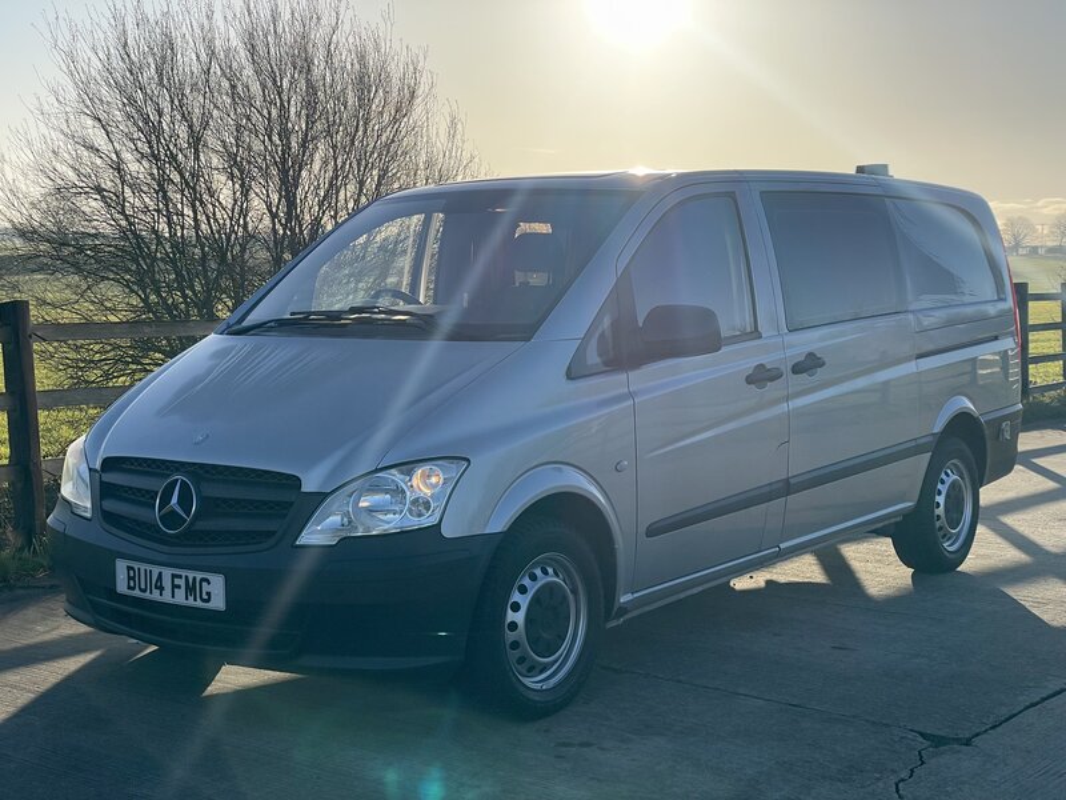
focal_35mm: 52
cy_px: 400
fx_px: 1601
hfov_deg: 36.8
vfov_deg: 28.0
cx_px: 533
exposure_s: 1/2083
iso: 25
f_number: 2
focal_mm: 6
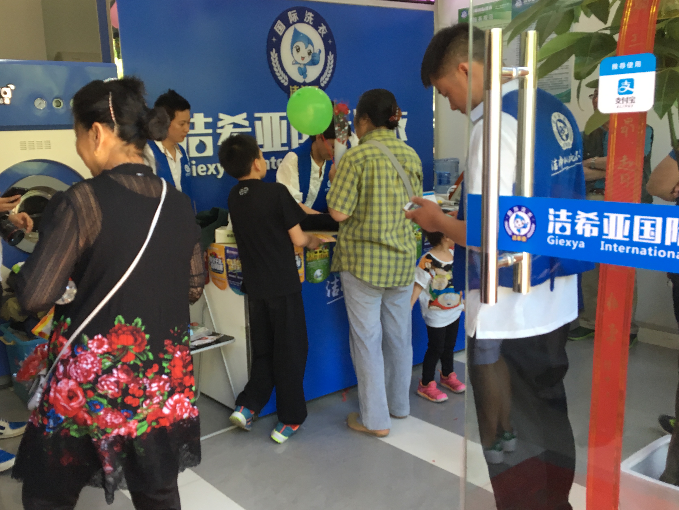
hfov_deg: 52.3
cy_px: 256
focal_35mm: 35
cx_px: 279
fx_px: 687
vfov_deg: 40.7
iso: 40
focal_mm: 4.15
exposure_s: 1/33
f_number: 2.2
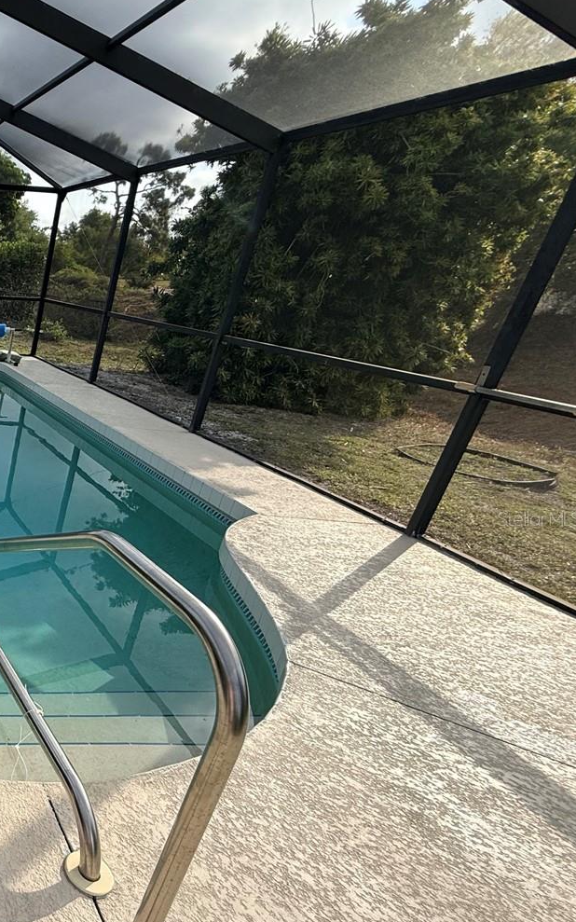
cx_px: -160
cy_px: 518
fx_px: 603
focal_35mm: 24
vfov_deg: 74.5
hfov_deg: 35.8
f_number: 2.2
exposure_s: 1/1125
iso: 50
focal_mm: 2.22
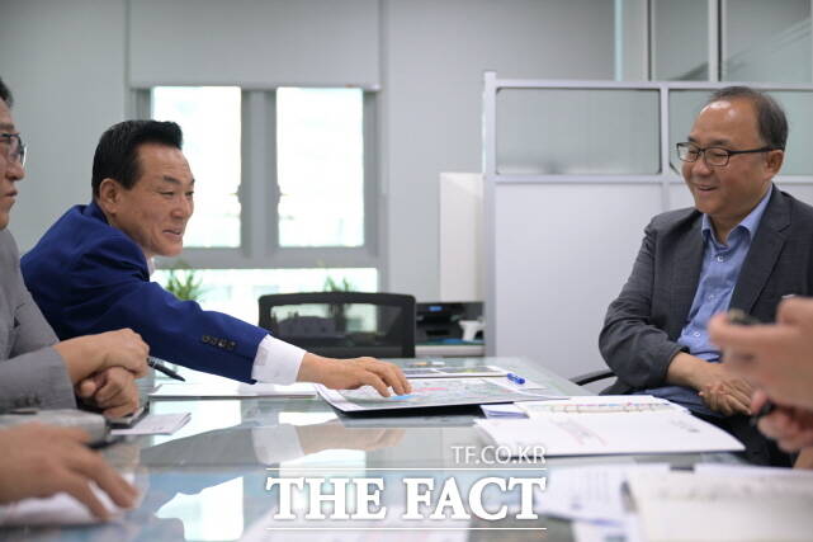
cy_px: 271
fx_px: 1061
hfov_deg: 41.9
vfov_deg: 28.6
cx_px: 406
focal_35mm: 47
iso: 1000
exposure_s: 1/160
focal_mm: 47
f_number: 2.8
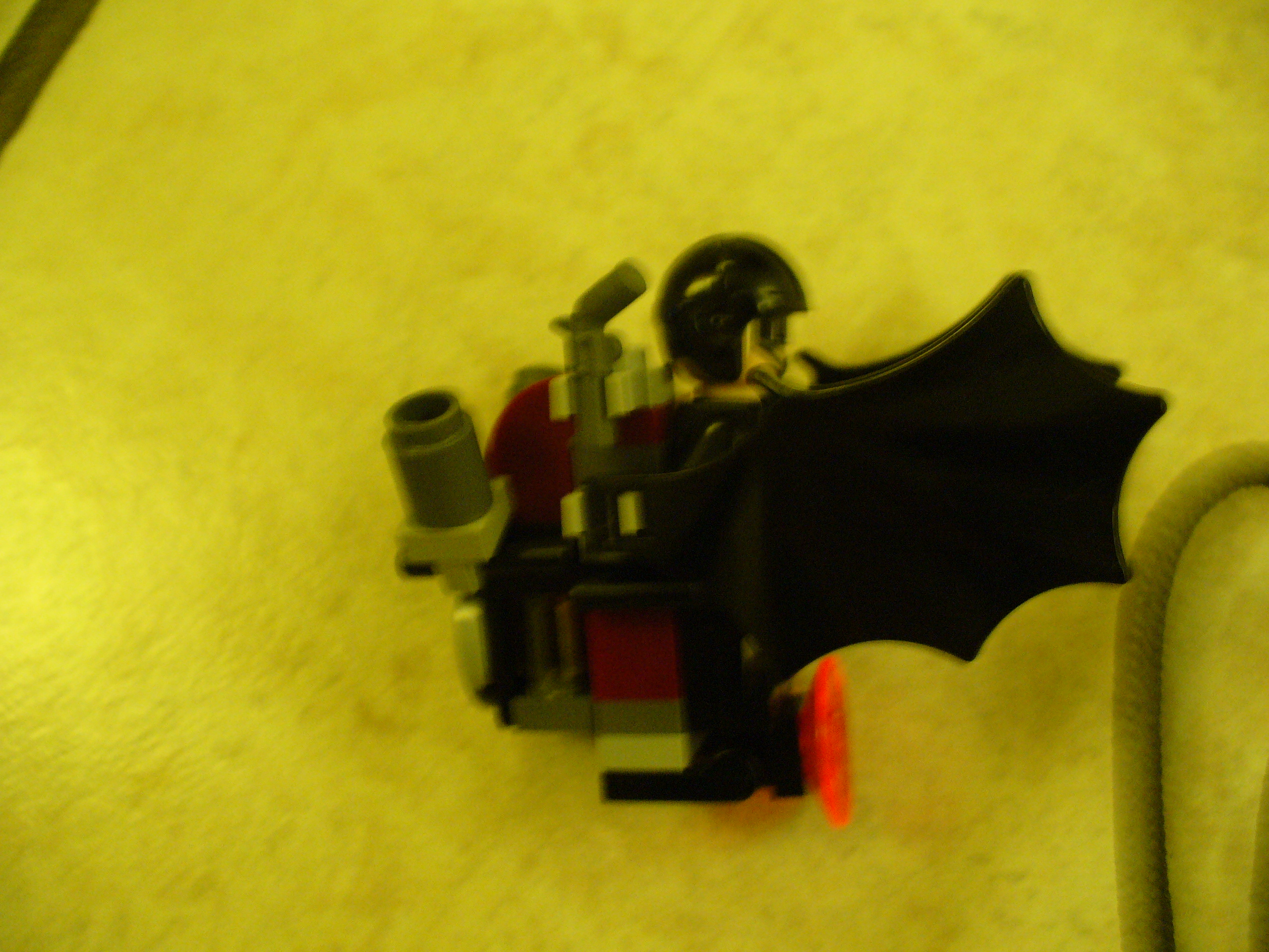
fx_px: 1356
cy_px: 476
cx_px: 634
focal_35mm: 37
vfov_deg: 38.7
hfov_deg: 50.1
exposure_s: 1/8
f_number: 2.8
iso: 200
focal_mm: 6.1
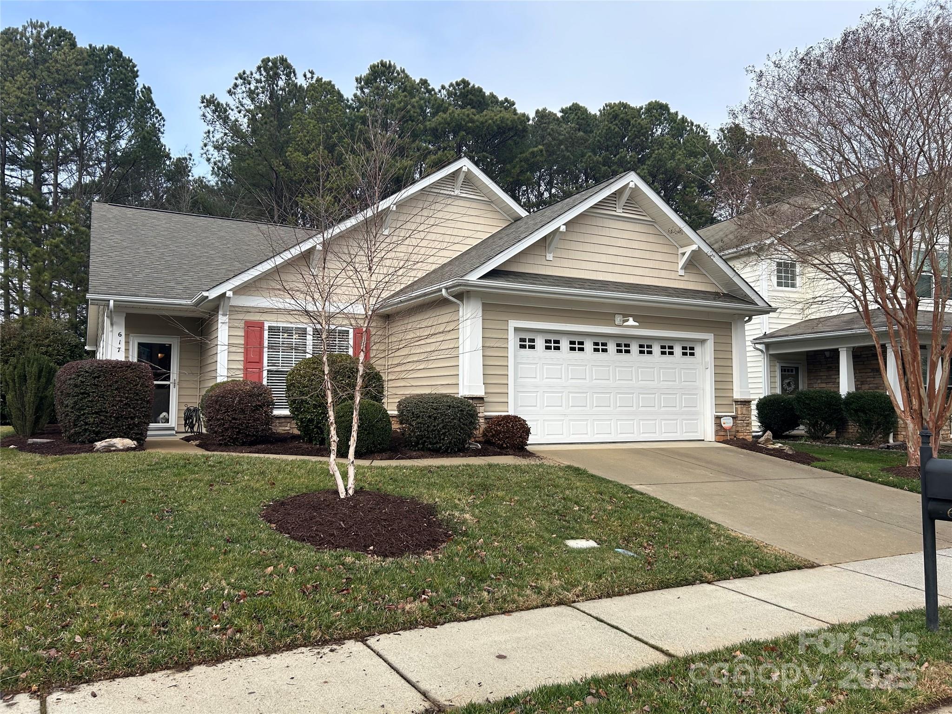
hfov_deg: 67.3
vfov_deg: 53.1
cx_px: 476
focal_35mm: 26
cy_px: 357
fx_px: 715
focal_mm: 5.7
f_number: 1.5
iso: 50
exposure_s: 1/1751
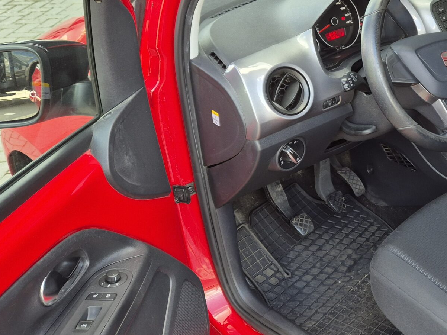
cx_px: 441
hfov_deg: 35.4
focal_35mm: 49
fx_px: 633
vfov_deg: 29.5
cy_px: 113
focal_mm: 5.4
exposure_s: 1/180
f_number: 1.8
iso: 64
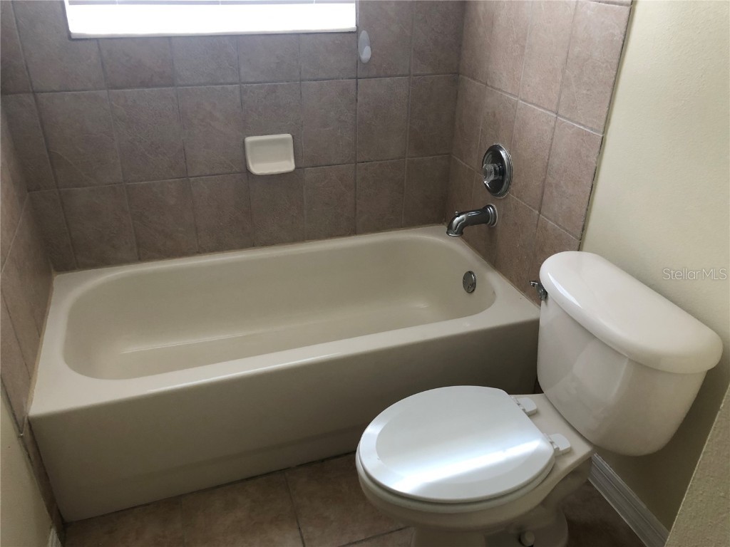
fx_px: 590
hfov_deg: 63.4
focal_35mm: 28
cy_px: 274
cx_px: 365
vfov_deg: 49.7
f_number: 1.8
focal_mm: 3.99
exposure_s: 1/30
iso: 40
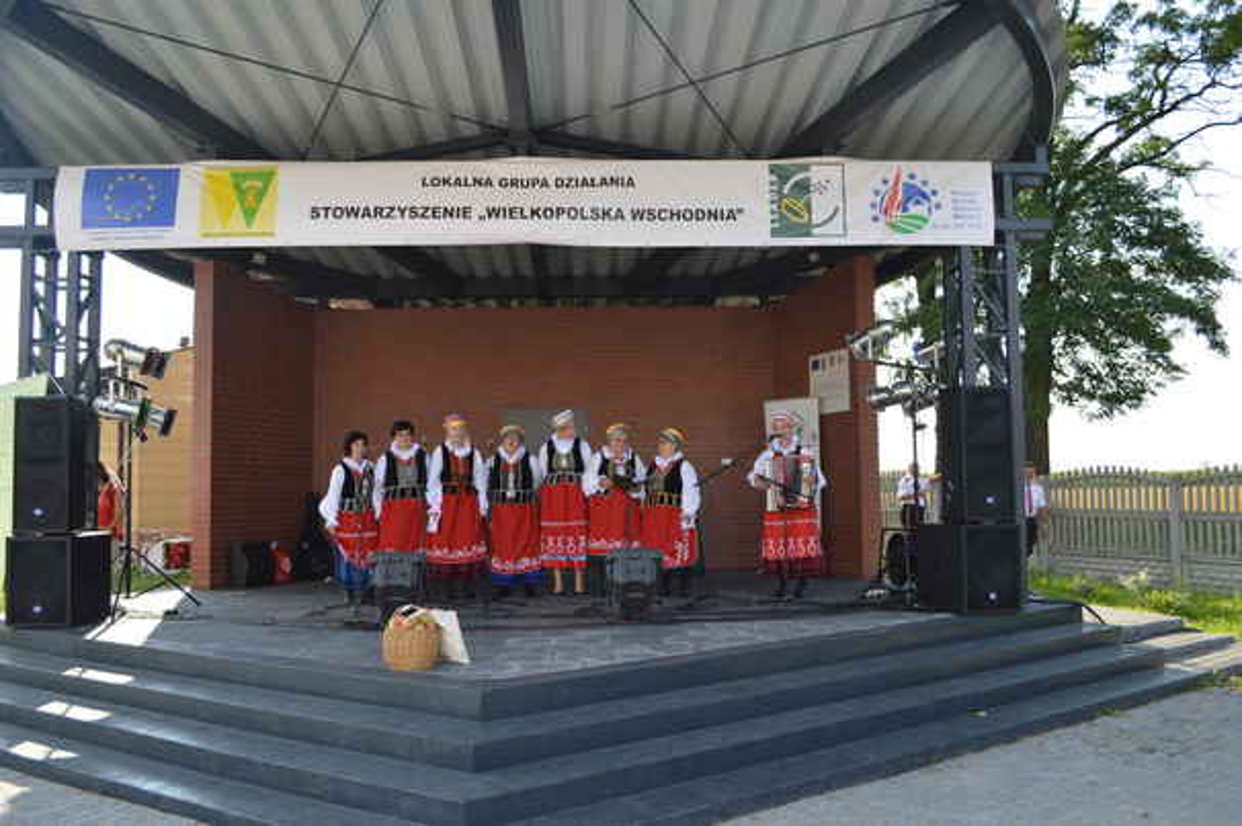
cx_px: 621
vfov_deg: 43.5
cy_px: 413
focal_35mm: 30
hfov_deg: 62.0
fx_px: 1034
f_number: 5
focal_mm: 20
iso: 100
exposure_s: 1/200
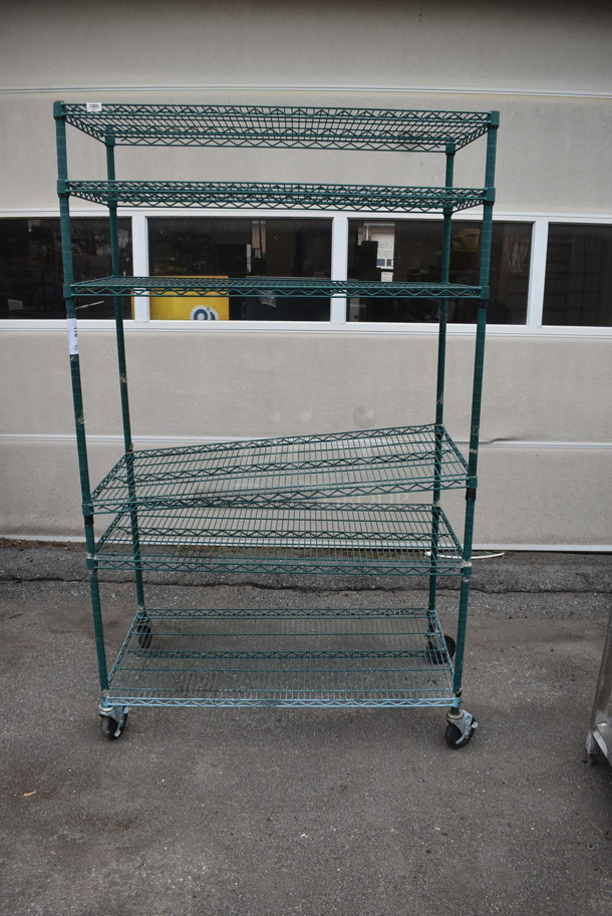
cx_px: 306
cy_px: 458
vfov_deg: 67.3
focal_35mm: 27
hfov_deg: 48.0
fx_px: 687
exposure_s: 1/125
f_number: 5.6
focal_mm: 18
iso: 250
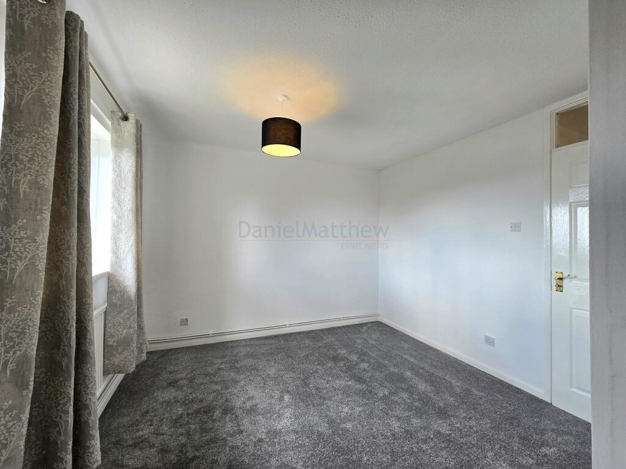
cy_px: 234
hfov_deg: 106.2
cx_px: 313
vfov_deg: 89.9
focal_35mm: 13
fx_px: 235
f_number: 2.2
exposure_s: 1/100
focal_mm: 2.2
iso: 80
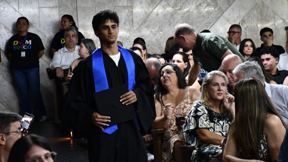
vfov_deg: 10.3
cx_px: 144
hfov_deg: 18.2
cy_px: 68
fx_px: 901
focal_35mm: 118
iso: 12800
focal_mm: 75
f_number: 5
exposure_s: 1/100
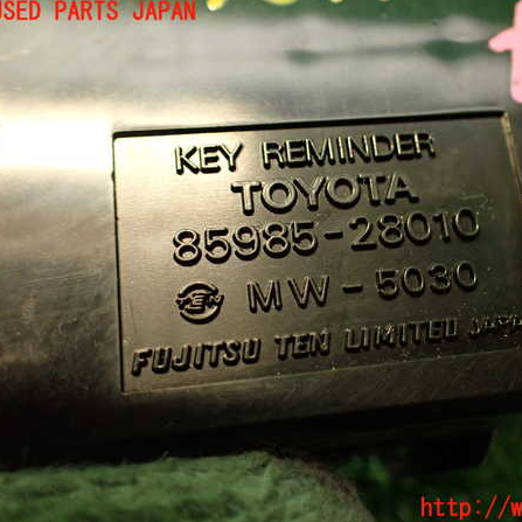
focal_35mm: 38
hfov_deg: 43.4
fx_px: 648
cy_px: 260
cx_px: 334
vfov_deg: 43.9
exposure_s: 1/30
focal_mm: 5.79
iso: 500
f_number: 2.4
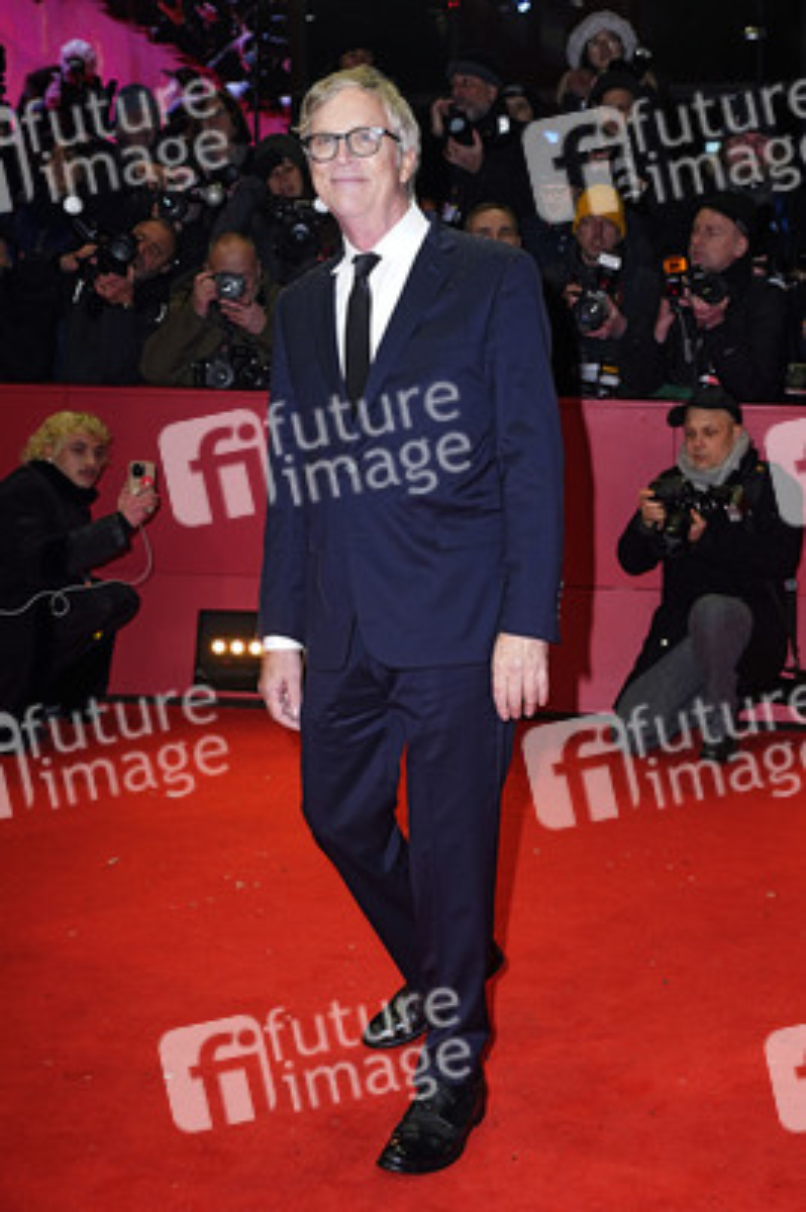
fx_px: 1514
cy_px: 606
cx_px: 403
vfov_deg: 43.6
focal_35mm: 45
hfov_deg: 29.8
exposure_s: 1/160
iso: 640
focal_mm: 45
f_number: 5.6
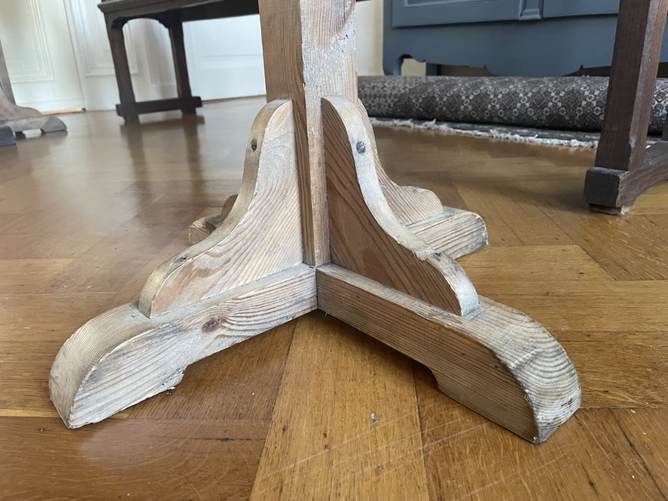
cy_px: 250
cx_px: 334
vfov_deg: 53.1
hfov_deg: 67.3
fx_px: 502
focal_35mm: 26
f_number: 1.6
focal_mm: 4.2
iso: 500
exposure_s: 1/59
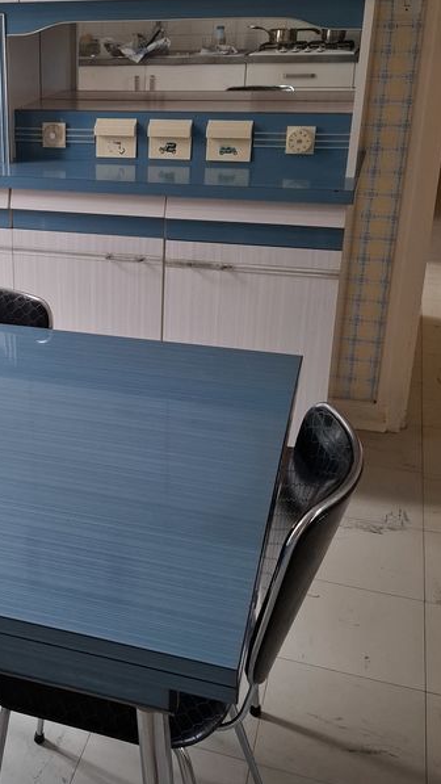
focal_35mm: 42
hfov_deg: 26.8
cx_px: 1
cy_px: 341
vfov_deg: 48.2
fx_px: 873
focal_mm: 5.54
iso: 250
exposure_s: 1/100
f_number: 1.8
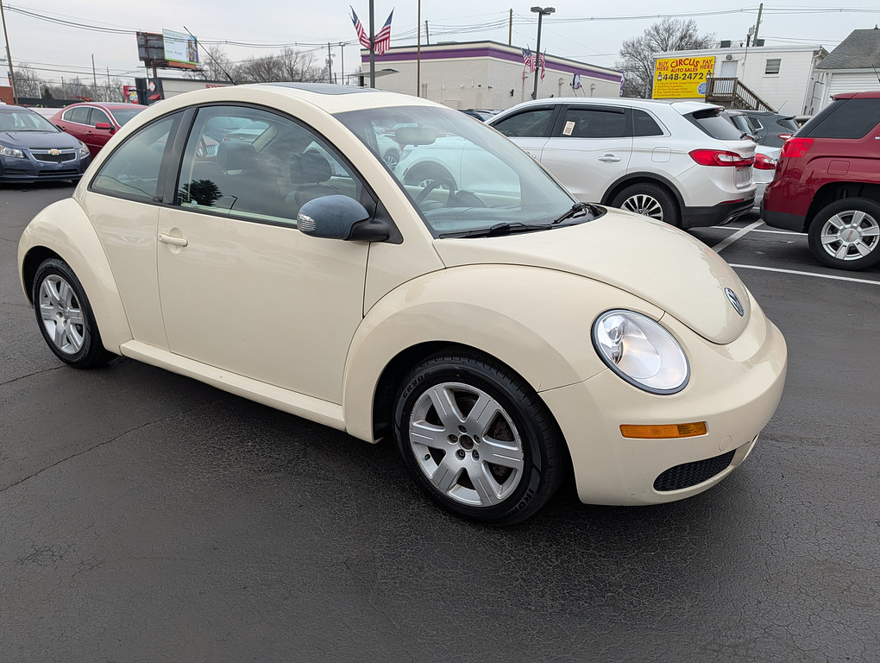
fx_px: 611
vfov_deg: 56.9
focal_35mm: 24
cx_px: 440
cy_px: 332
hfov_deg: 71.5
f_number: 1.68
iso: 27
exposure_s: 1/499
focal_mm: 6.9
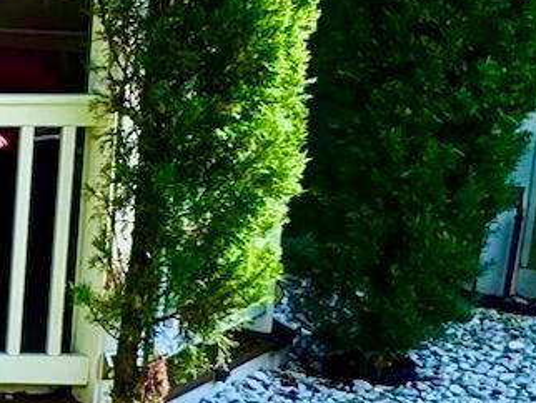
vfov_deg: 16.6
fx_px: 1379
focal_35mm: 89
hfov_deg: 16.9
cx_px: -508
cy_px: 190
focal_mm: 2.22
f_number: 2.2
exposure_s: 1/749
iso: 40
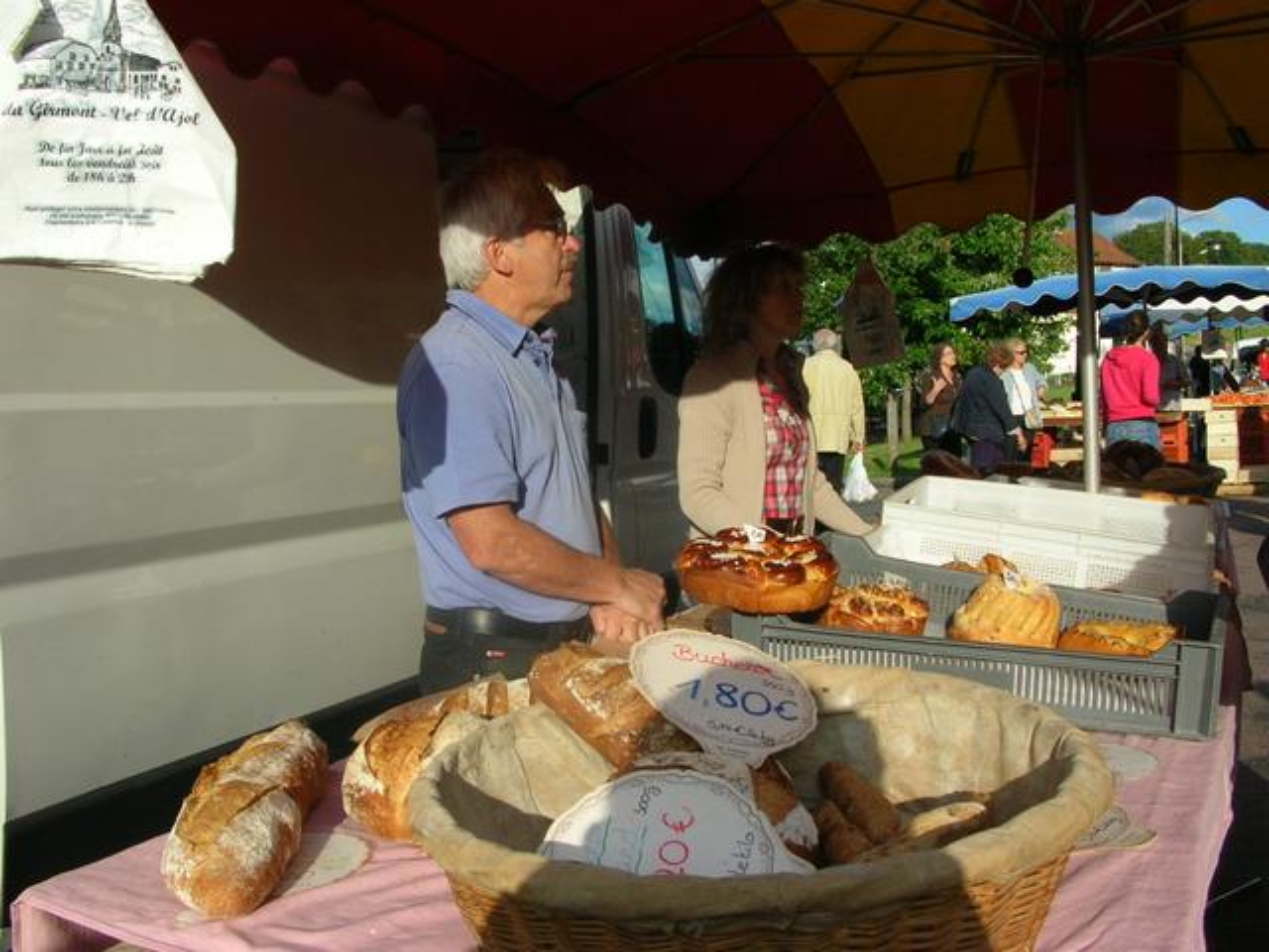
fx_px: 1283
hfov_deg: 52.6
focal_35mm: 35
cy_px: 476
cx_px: 634
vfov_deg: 40.7
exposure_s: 1/229
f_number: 5.6
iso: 50
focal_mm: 5.8
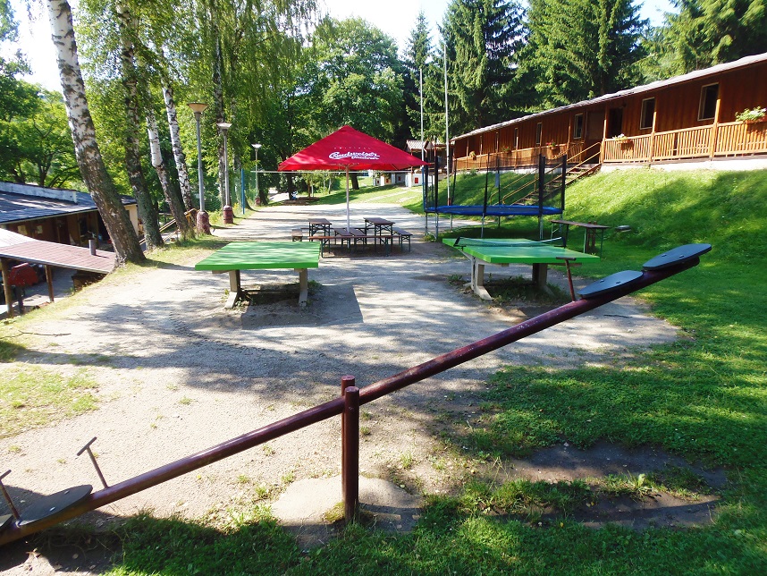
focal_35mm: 24
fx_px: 532
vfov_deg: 56.8
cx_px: 384
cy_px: 288
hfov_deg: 71.6
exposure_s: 1/320
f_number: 2.9
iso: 64
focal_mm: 4.3
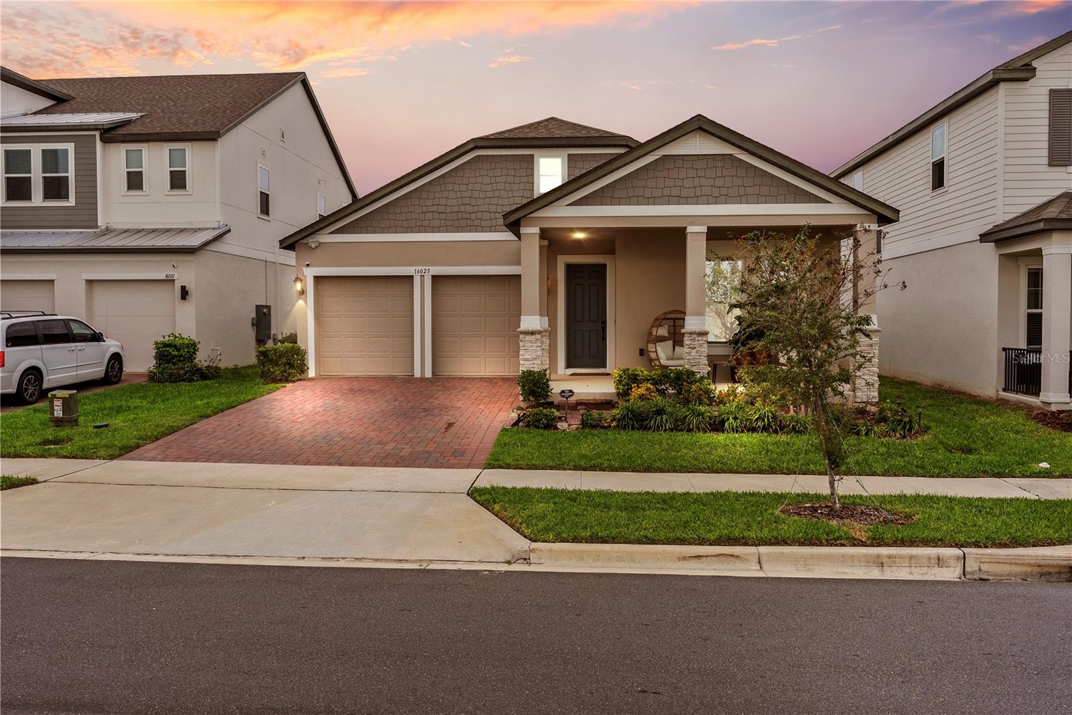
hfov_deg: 63.6
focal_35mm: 29
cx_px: 536
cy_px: 358
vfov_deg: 45.0
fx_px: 864
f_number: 8
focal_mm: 29
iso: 125
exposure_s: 1/60
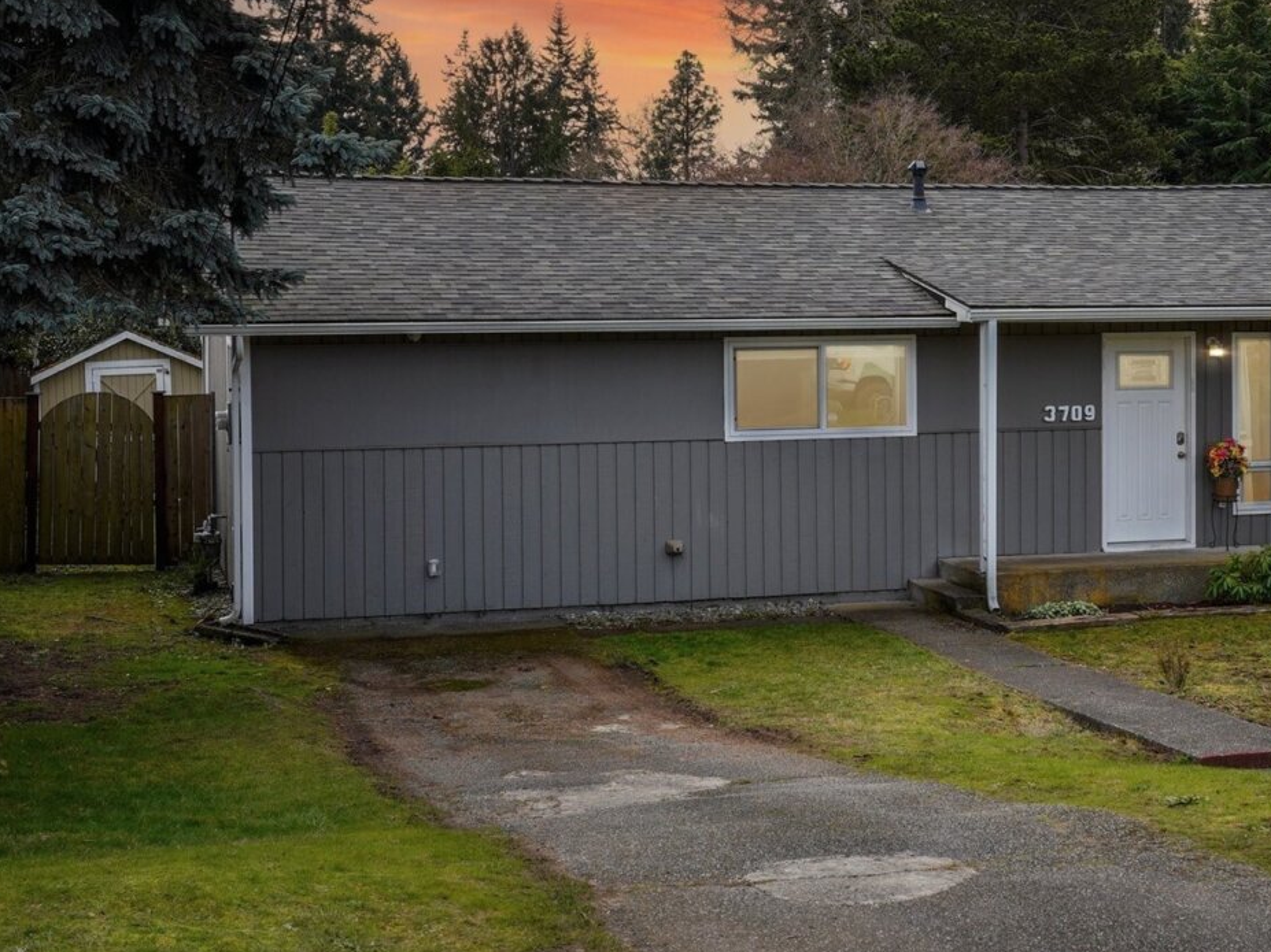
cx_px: 890
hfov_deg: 31.3
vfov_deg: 24.0
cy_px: 371
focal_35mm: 61
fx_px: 2239
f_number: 8
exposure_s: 1/125
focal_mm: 28
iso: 160
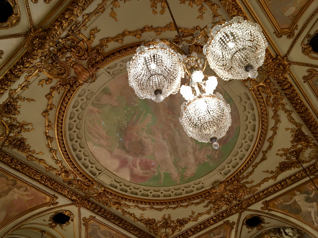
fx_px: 276
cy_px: 119
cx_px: 155
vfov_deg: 46.8
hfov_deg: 60.0
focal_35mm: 30
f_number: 2.2
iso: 50
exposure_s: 1/33
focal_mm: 4.15
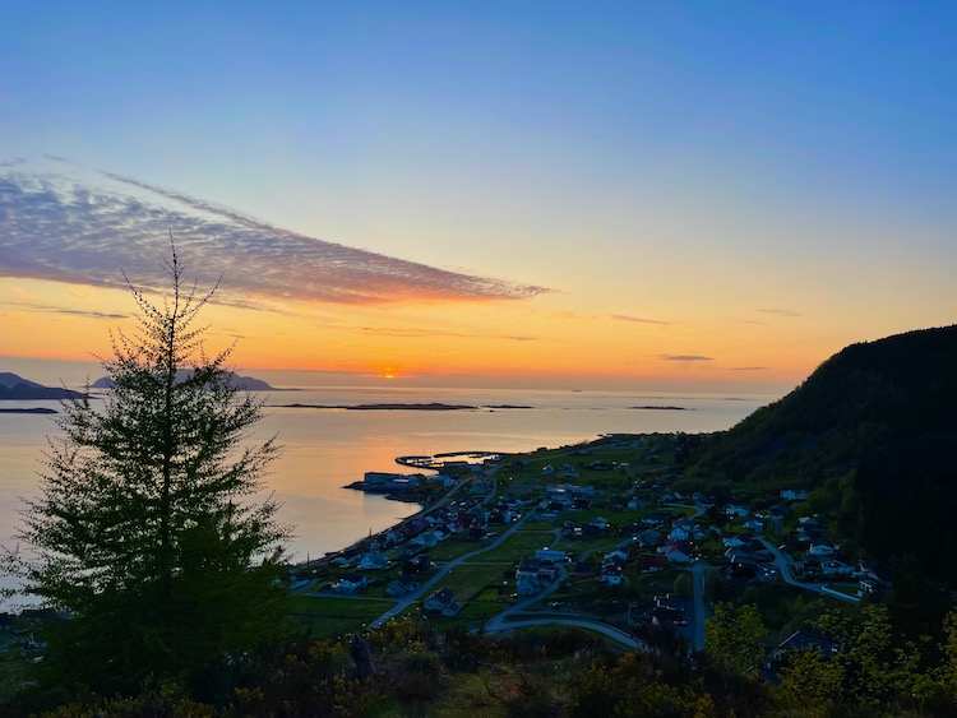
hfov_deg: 67.3
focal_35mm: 26
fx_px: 719
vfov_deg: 53.1
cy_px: 359
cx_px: 478
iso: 32
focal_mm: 4.2
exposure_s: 1/682
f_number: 1.6
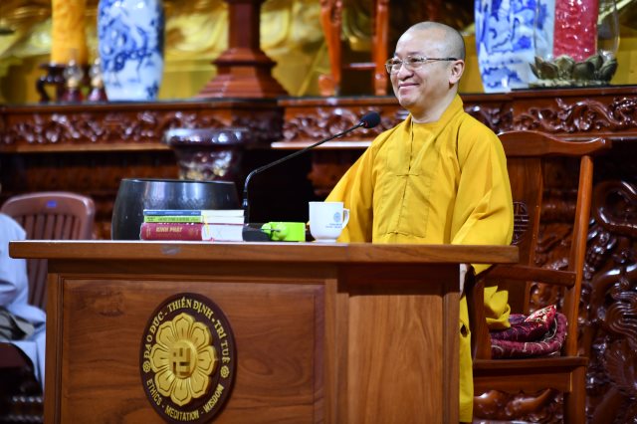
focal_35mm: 200
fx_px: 3537
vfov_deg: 6.9
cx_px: 318
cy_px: 212
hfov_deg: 10.3
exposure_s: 1/160
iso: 800
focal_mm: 200
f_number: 2.8
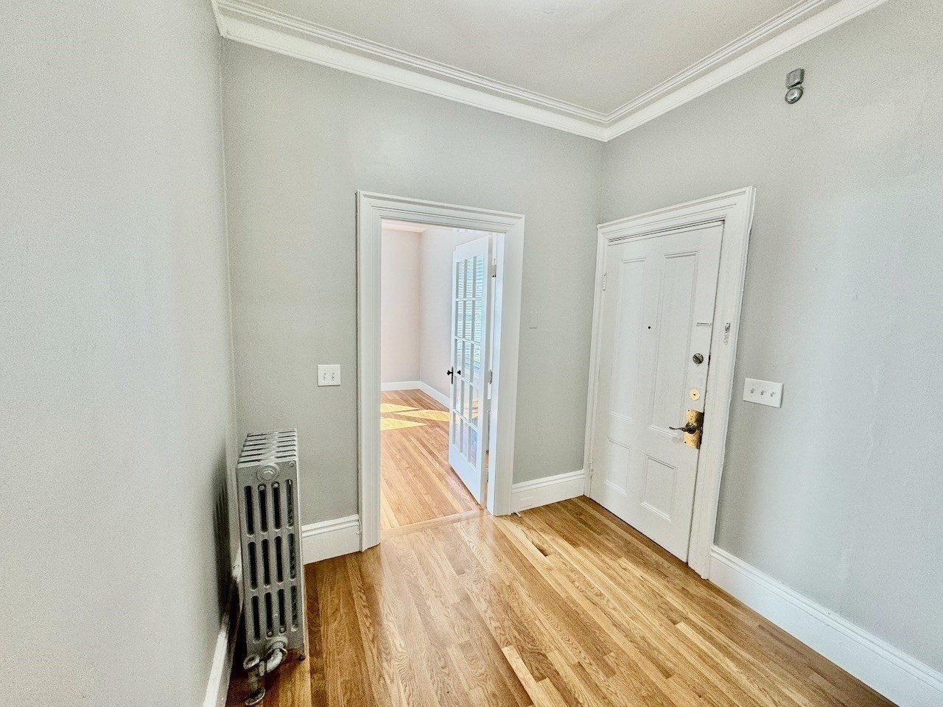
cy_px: 354
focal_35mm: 14
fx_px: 381
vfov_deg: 85.7
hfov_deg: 102.1
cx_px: 472
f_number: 2.2
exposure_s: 1/120
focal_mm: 2.22
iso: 125
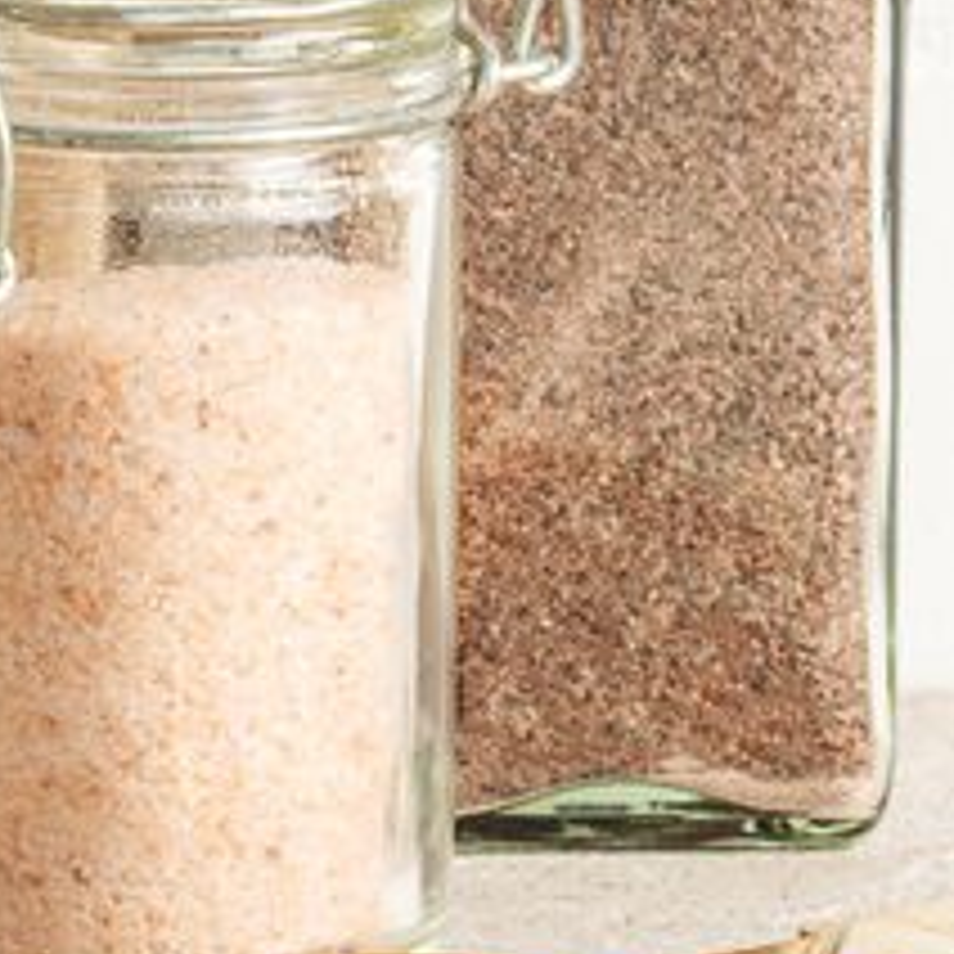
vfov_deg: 5.9
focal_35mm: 295
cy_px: -34
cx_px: -608
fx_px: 9198
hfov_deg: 5.9
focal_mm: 105
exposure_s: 1/8
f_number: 22
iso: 250
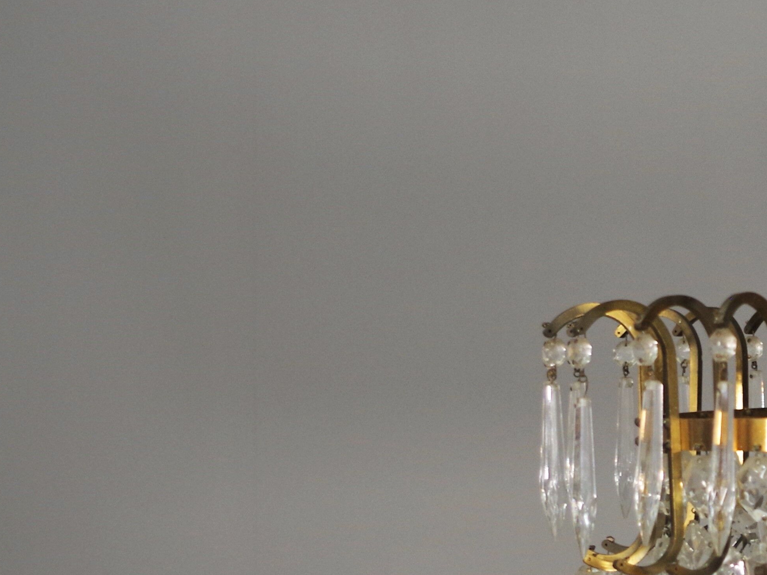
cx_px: 980
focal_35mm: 111
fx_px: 2460
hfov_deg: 16.8
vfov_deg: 13.3
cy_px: 280
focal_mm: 26.25
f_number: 4
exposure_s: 1/60
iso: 400
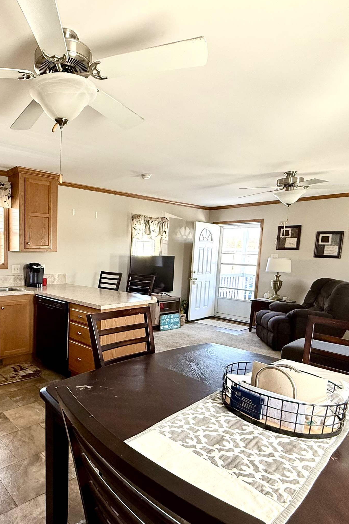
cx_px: 72
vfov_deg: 78.4
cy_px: 285
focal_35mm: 22
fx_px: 320
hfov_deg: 53.6
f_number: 2.2
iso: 200
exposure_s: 1/99
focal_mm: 2.22
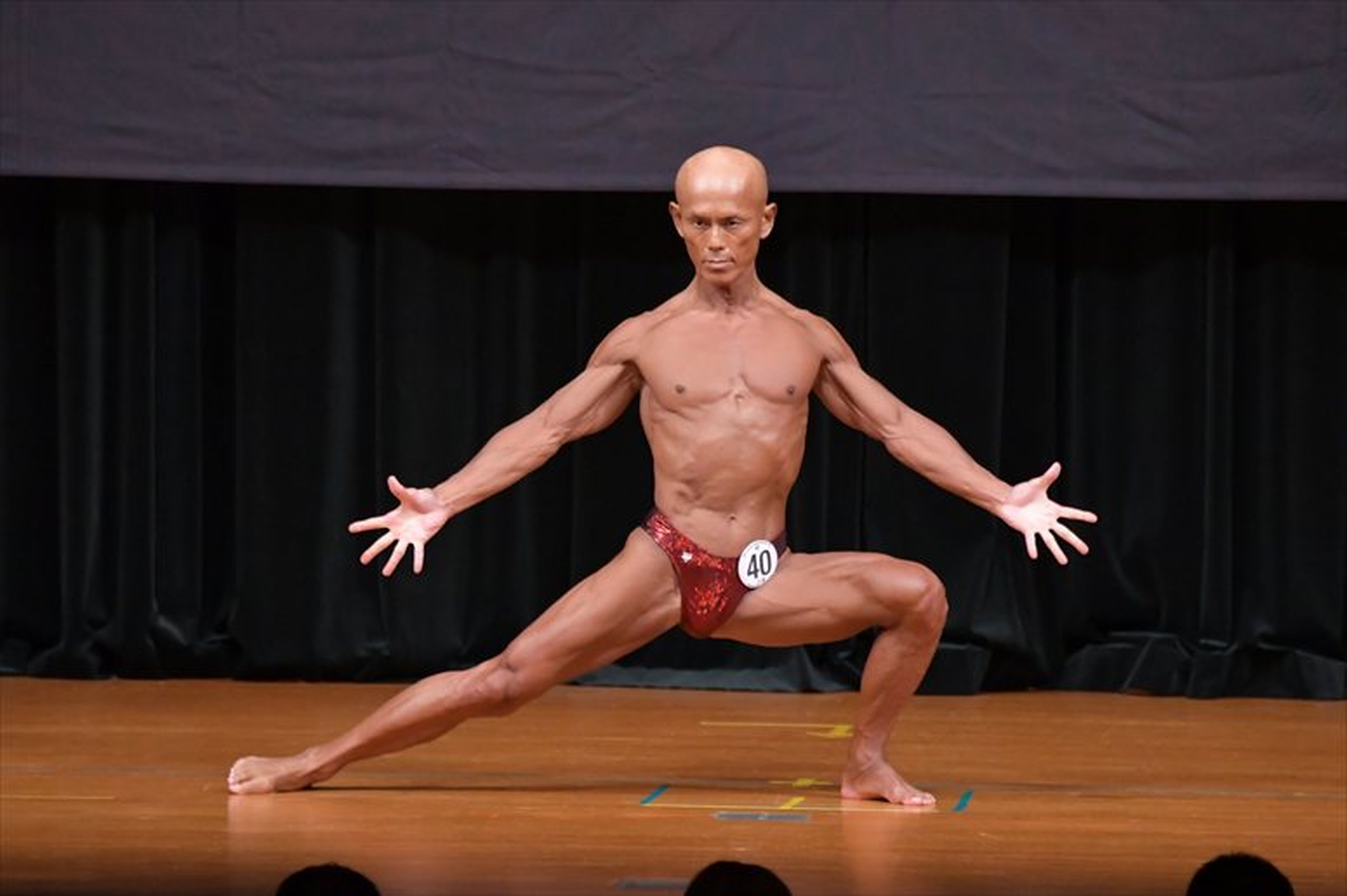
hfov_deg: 6.5
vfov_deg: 4.4
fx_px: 11781
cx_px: 674
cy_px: 448
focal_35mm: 315
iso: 5000
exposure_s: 1/400
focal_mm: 210
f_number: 5.6
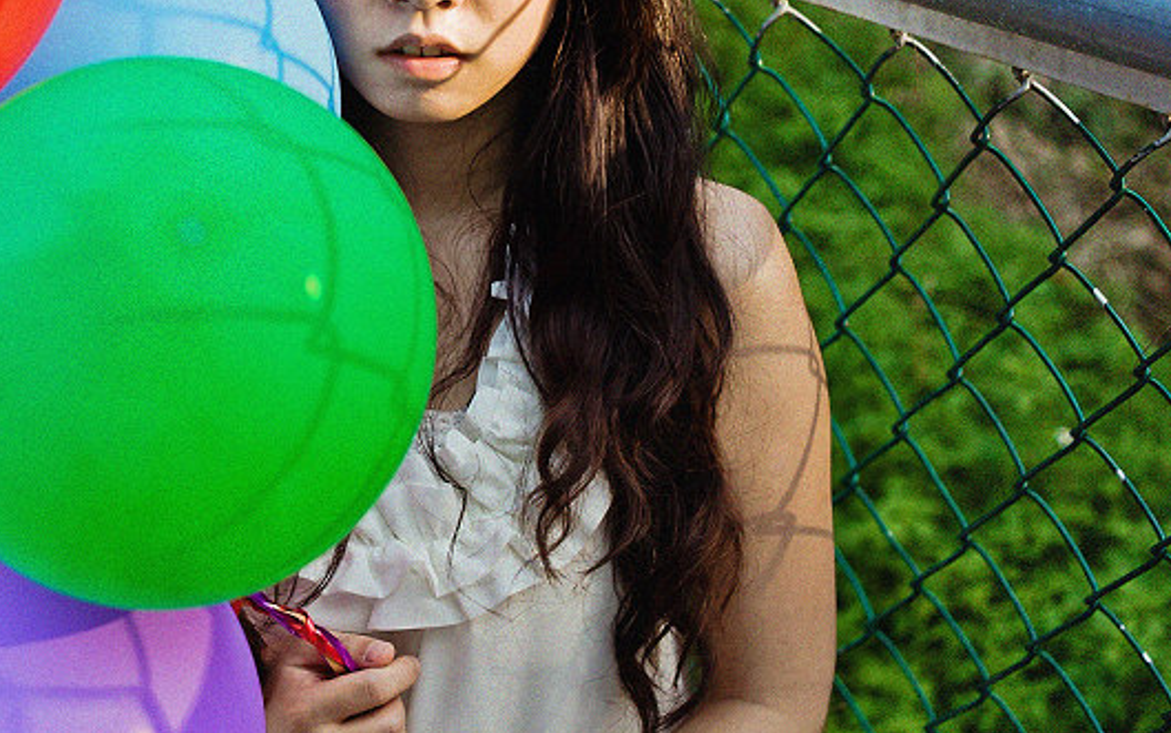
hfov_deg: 29.4
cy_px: 127
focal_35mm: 69
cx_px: 336
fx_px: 2203
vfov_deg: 18.7
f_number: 3.5
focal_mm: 35
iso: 100
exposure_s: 1/250
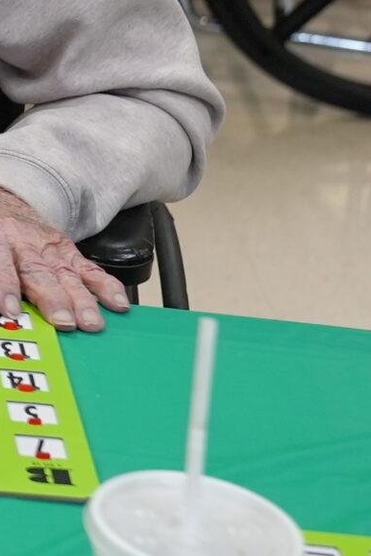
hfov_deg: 6.8
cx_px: -674
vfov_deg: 10.9
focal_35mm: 186
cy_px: -24
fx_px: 2872
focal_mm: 42
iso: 1600
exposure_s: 1/160
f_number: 4
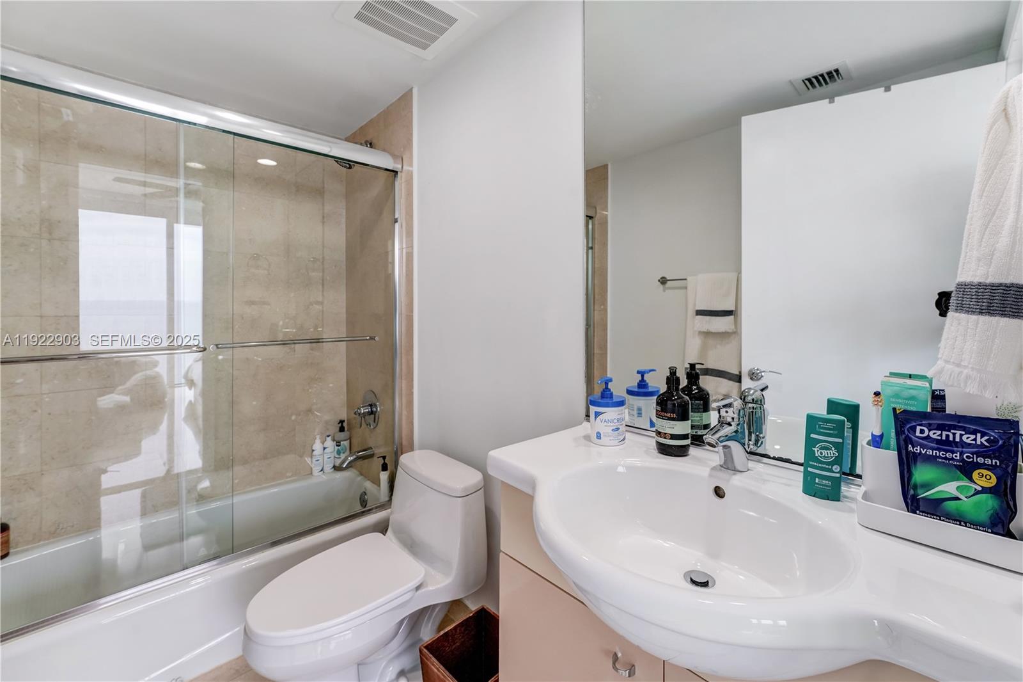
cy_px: 341
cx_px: 512
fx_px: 398
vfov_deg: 81.2
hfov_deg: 104.3
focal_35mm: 14
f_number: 9
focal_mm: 14
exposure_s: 1/30
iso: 320
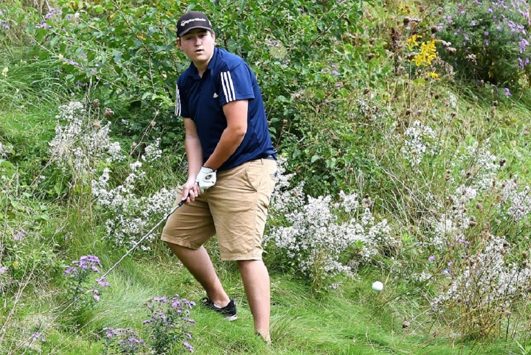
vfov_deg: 6.5
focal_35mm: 210
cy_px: 178
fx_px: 3098
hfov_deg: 9.8
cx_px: 266
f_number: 7.1
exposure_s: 1/1000
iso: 900
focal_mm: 140
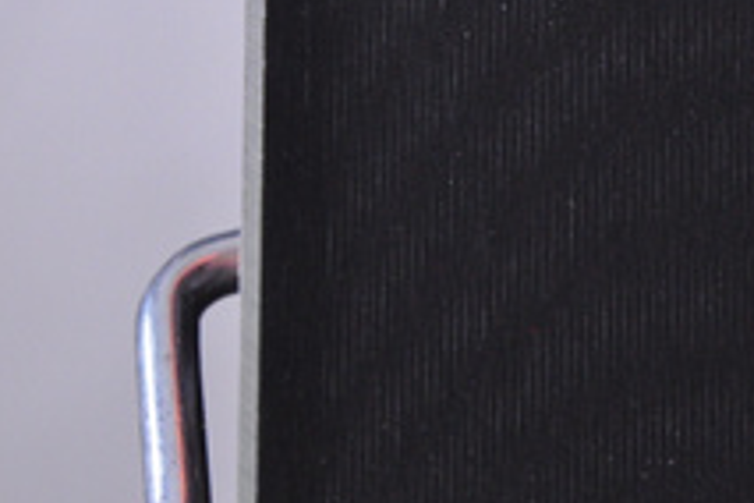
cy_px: 200
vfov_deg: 4.1
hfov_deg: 6.2
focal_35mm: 332
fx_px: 6954
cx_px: 726
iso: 3200
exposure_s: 1/125
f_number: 9.5
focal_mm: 105
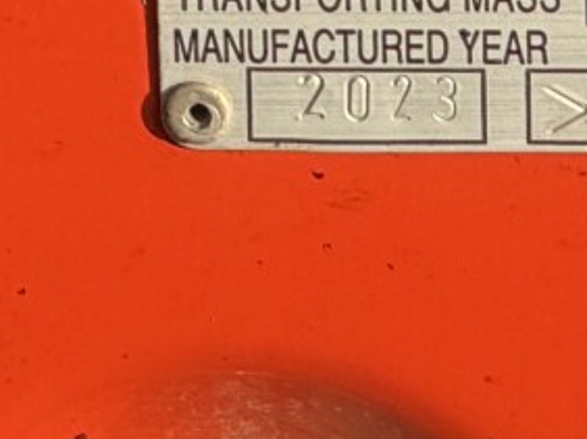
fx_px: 12030
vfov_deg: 2.1
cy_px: -112
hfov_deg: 2.8
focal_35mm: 710
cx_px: 803
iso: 50
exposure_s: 1/574
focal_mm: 16.89
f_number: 2.8
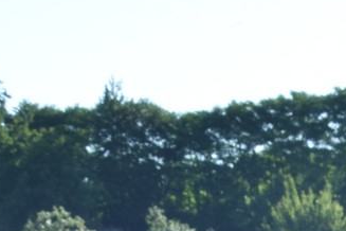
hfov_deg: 7.8
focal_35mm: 246
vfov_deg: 5.3
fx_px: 2364
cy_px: 627
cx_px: 827
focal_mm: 28
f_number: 9
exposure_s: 1/125
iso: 100
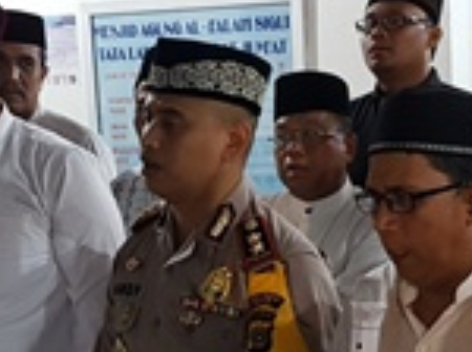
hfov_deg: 17.7
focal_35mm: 111
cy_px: 317
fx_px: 1511
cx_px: 160
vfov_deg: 13.2
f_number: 1.7
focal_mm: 4.3
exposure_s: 1/12
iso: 200
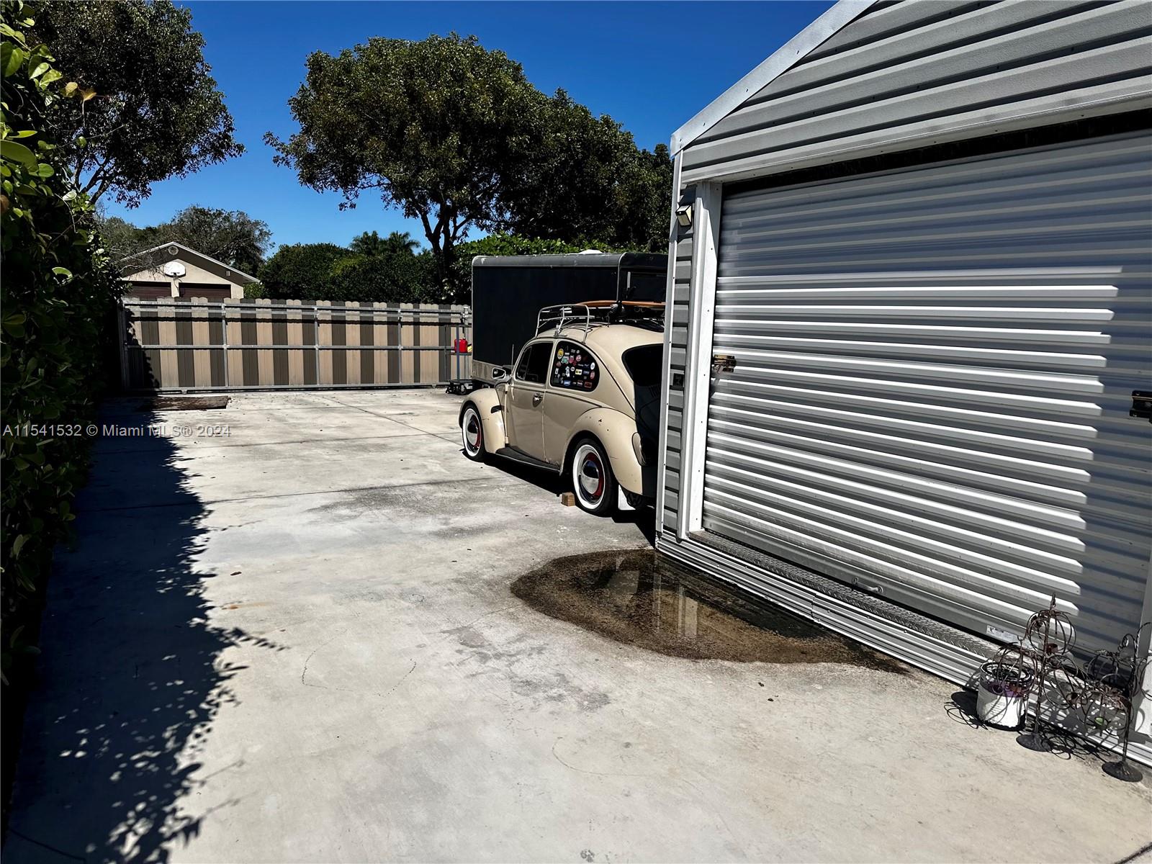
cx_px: 576
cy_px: 432
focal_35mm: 24
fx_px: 799
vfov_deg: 56.8
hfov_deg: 71.6
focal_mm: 6.86
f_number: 1.78
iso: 80
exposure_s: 1/10753
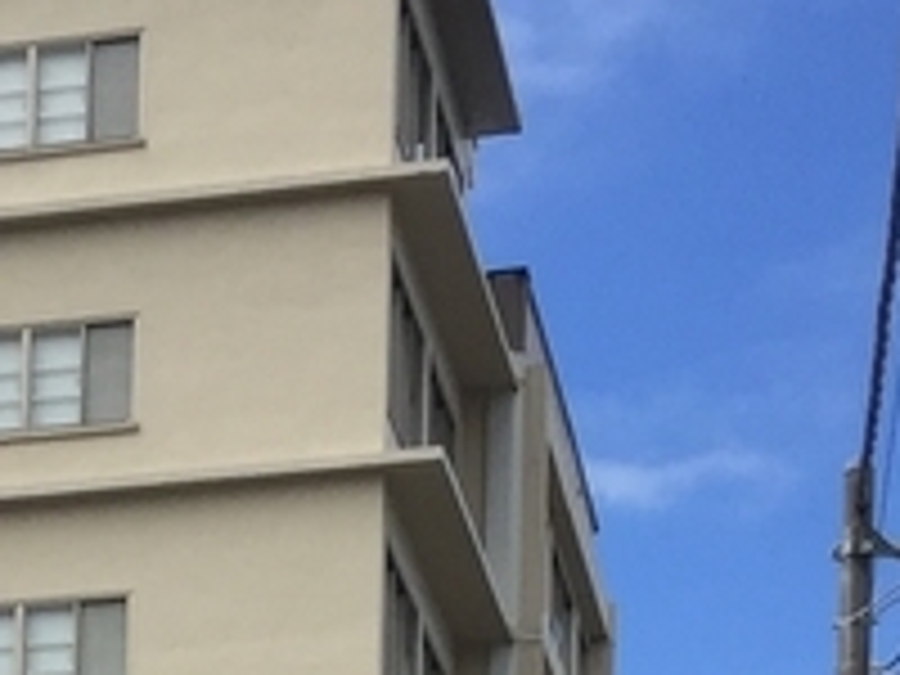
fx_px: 4524
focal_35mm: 174
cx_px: -639
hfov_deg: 10.7
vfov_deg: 7.6
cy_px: 1930
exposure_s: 1/1721
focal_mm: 4.15
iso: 32
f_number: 2.2
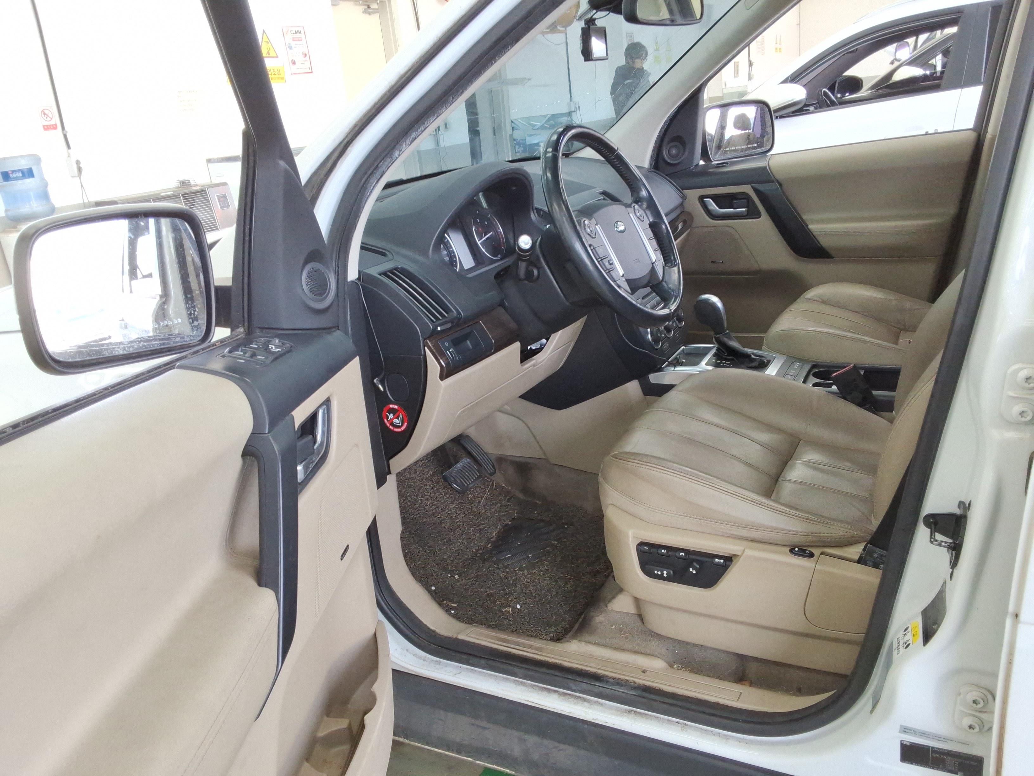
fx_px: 836
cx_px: 517
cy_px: 388
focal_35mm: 28
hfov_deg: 63.4
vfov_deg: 49.7
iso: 60
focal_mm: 2.91
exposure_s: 1/120
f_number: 1.9
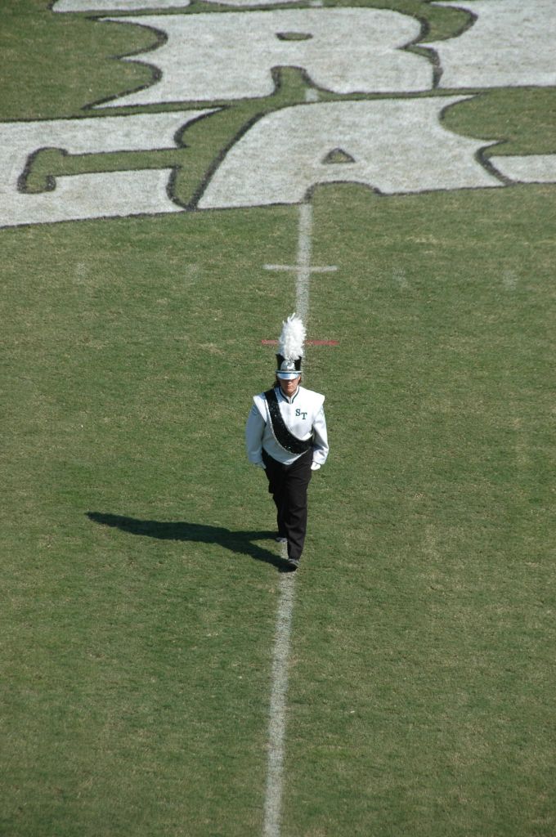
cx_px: 278
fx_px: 6968
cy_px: 418
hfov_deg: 4.6
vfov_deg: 6.9
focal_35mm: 300
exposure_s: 1/640
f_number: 6.3
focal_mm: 200
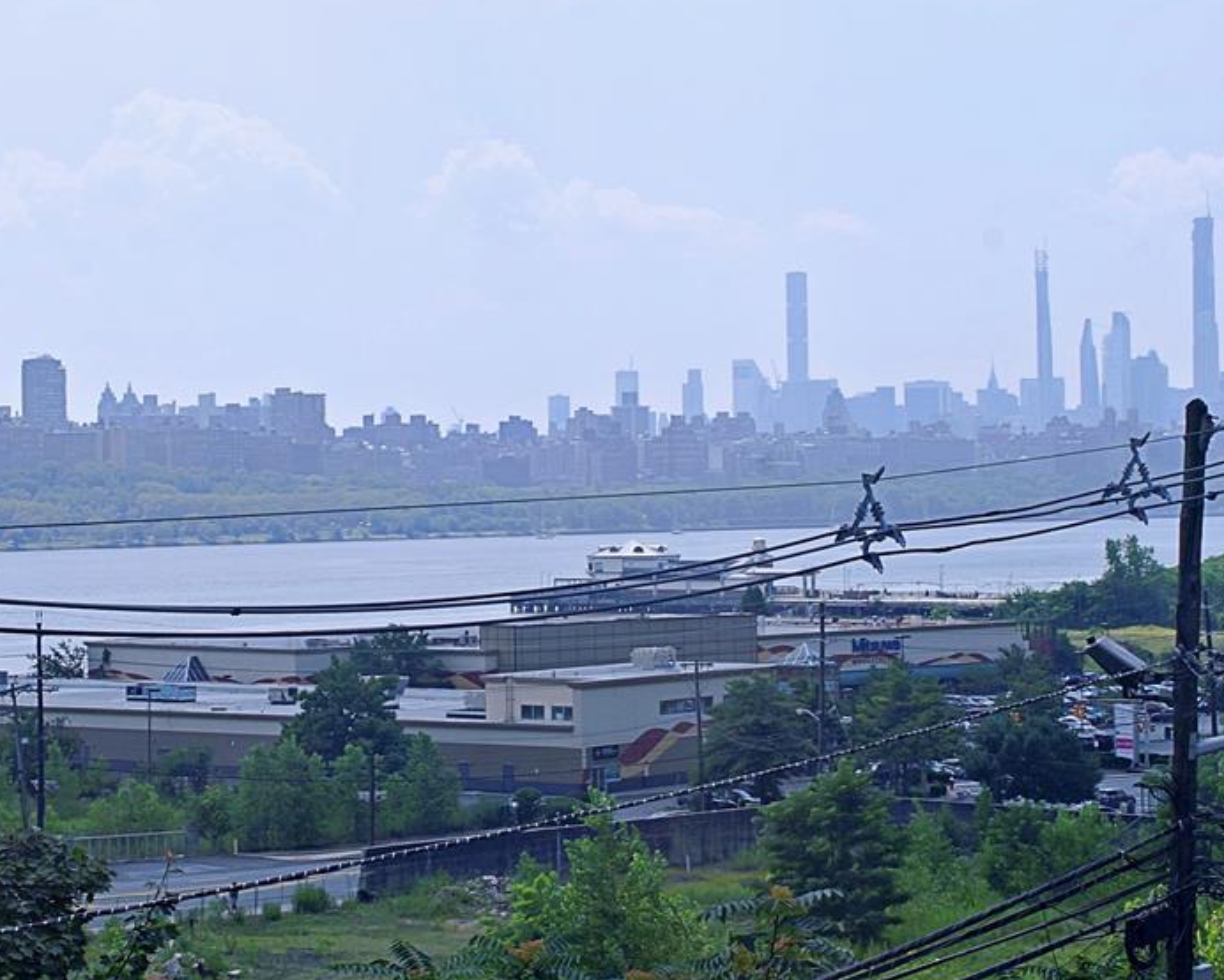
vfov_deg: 16.5
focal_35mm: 93
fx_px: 3370
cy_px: 396
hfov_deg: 20.6
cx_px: 541
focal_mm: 45
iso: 100
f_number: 13
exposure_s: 1/100
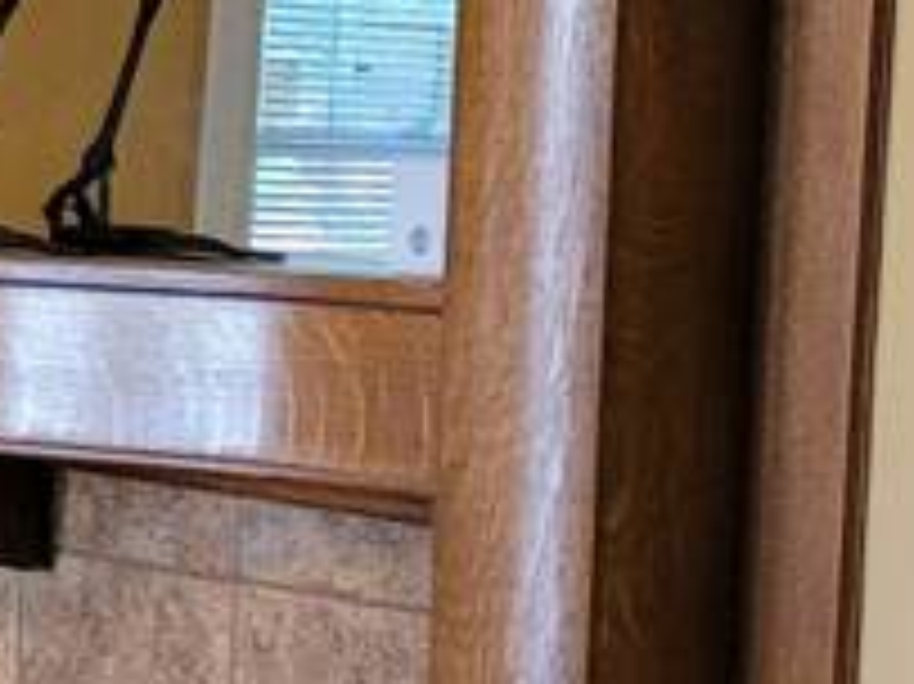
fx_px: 4328
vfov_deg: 9.0
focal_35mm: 164
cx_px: -1184
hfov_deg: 10.6
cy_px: 396
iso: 250
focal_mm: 5.4
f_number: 1.8
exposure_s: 1/60
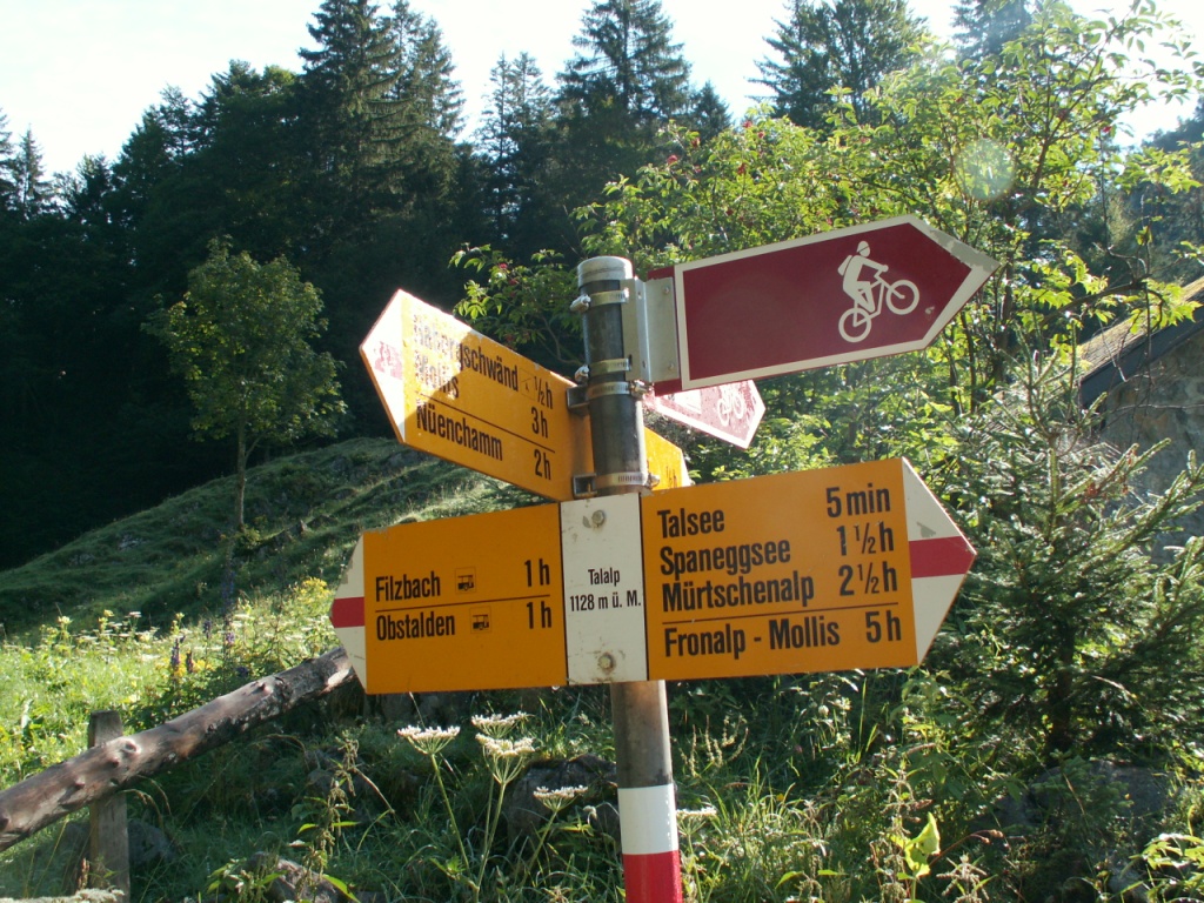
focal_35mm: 35
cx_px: 602
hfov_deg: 52.6
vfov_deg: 40.7
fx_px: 1217
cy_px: 452
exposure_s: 1/200
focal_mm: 5.86
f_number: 2.8
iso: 50
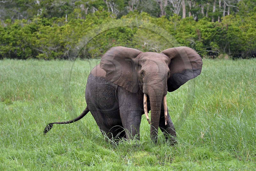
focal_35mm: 200
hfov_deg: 10.3
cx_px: 128
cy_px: 86
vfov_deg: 6.9
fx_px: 1422
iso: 800
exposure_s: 1/320
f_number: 8
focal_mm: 200
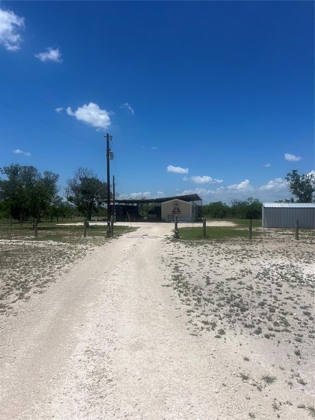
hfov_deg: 53.0
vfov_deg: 67.3
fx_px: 316
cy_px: 210
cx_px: 158
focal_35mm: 26
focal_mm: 5.7
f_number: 1.5
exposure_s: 1/11364
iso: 50
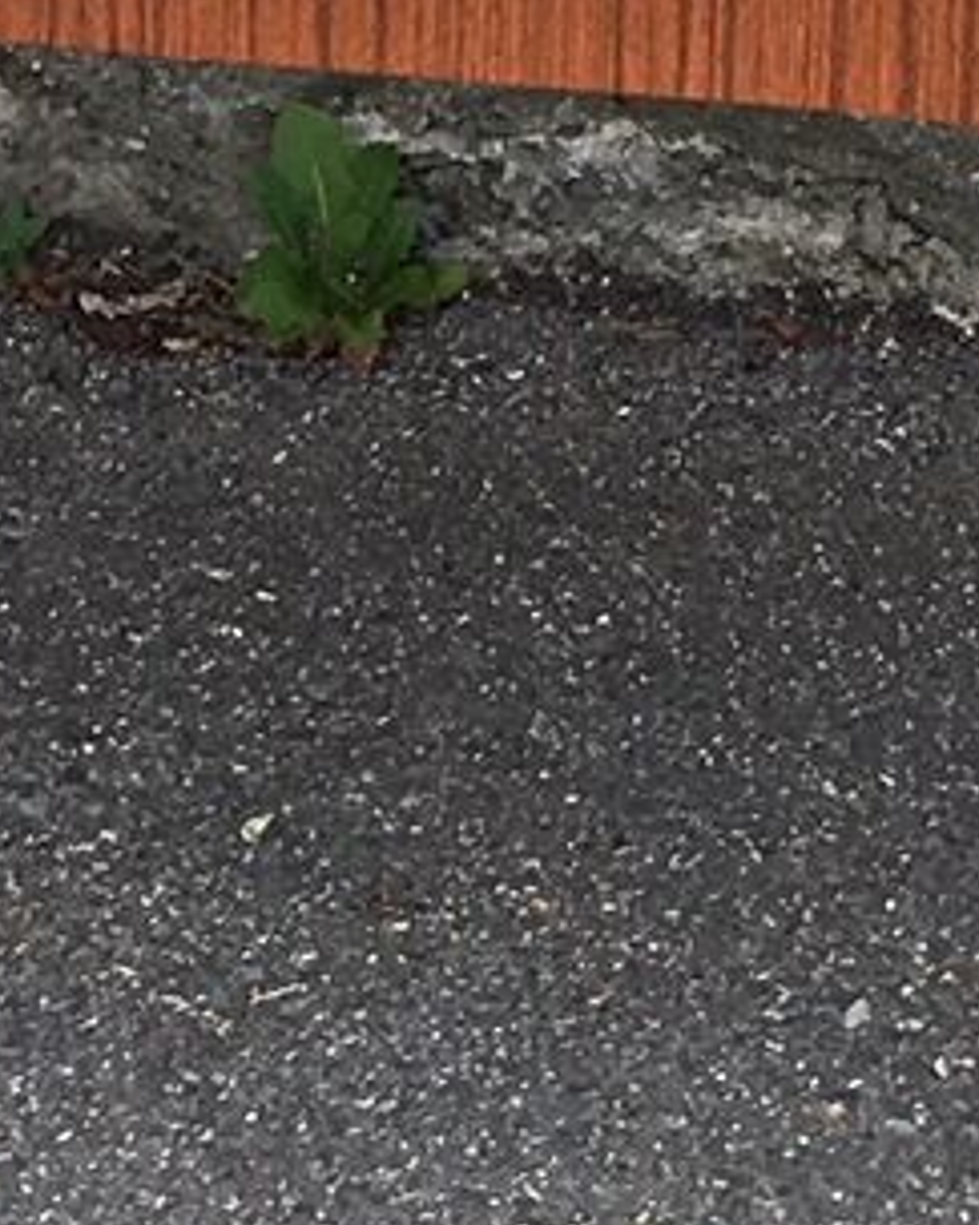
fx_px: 6812
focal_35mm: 188
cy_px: 266
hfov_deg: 8.2
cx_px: -117
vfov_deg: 10.2
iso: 25
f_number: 2.2
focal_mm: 4.15
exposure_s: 1/327
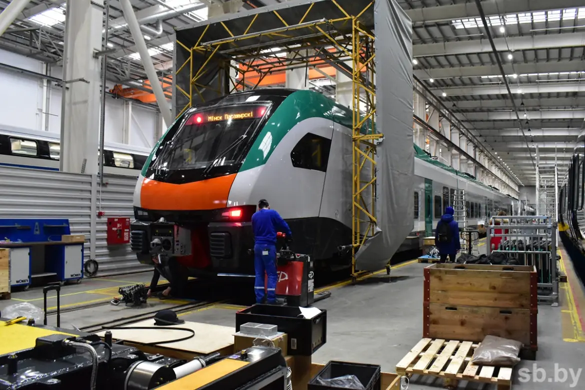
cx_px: 292
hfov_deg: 61.9
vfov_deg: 43.6
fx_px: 487
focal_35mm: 30
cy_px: 195
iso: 6400
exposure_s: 1/125
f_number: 10
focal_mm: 20
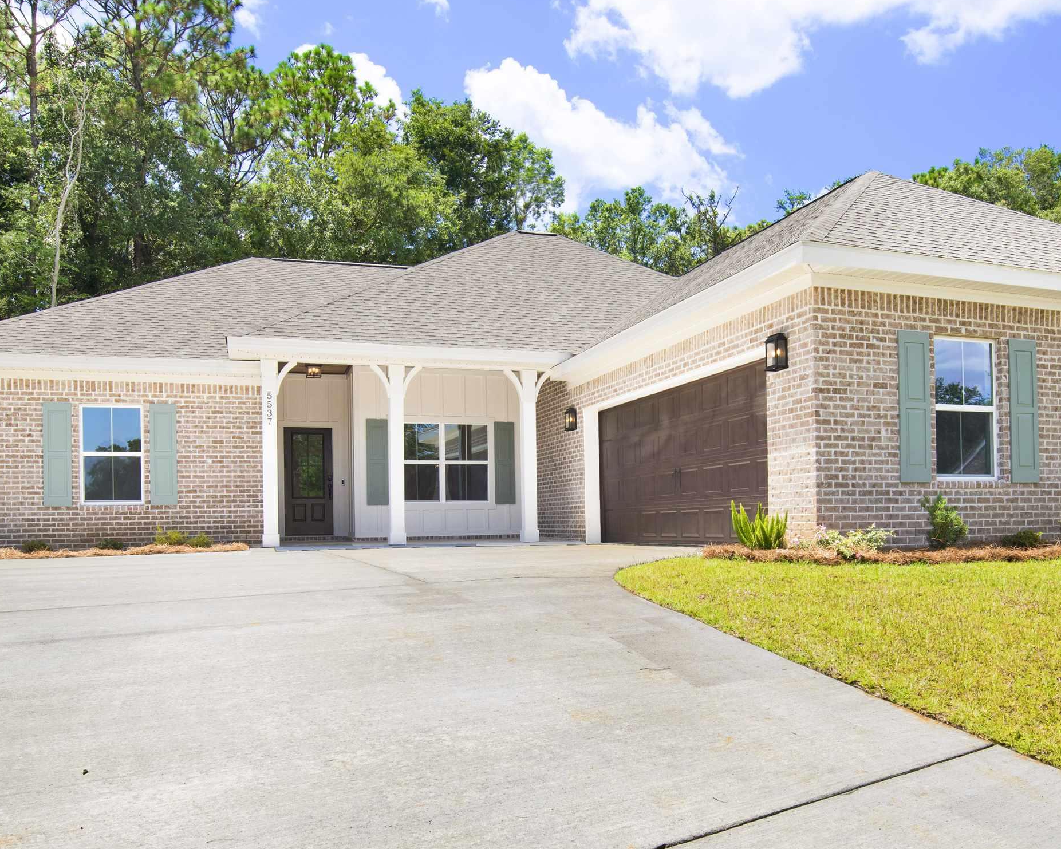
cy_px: 532
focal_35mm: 28
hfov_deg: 62.1
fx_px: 879
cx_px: 571
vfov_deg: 51.0
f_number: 11
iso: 200
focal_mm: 18
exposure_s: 1/125
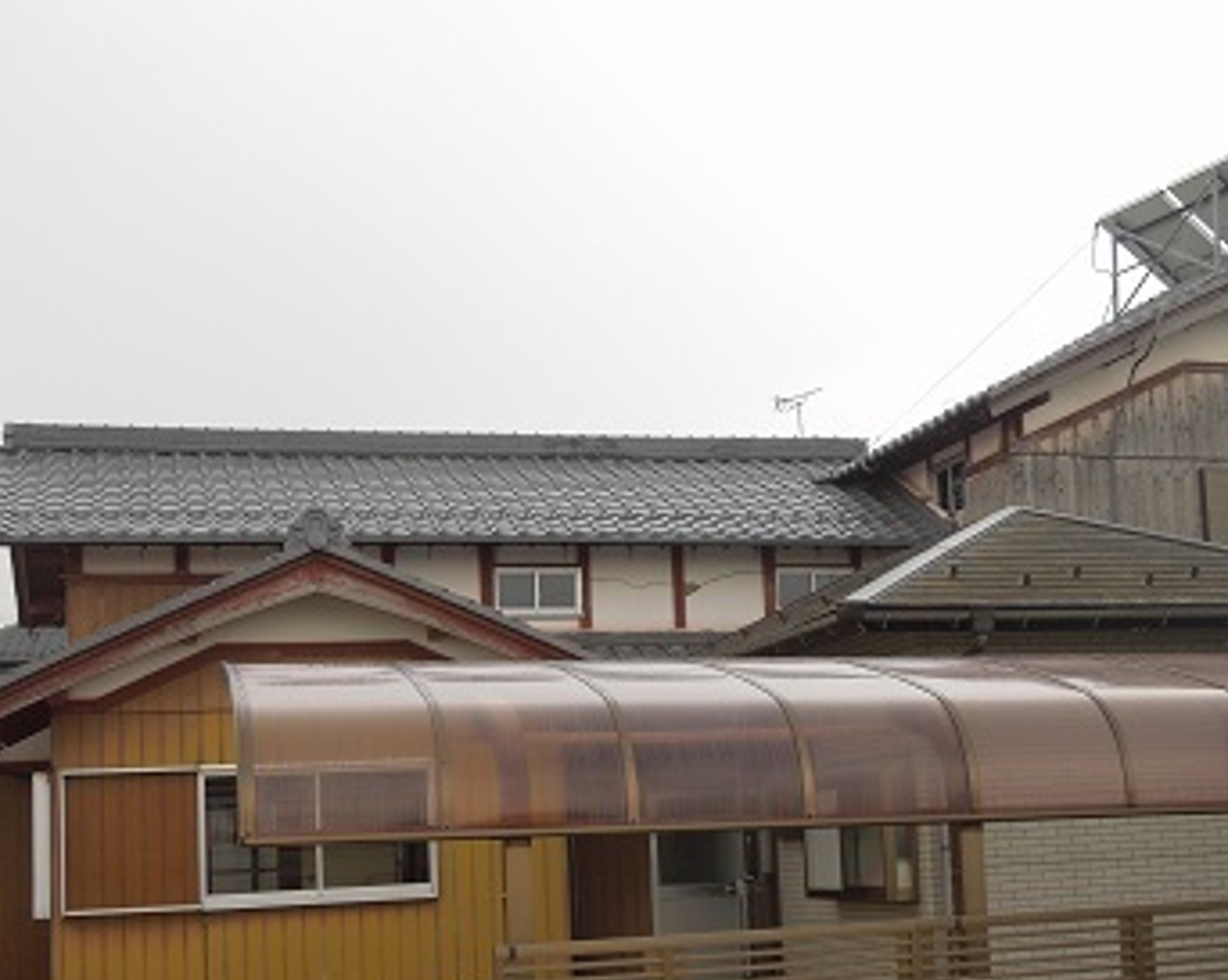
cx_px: 743
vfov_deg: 30.1
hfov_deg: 37.2
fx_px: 1816
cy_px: 630
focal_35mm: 50
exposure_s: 1/100
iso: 100
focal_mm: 6.3
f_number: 3.7
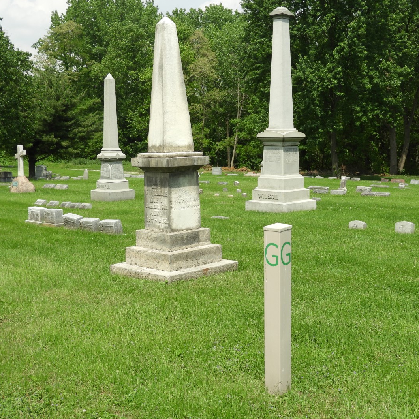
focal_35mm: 48
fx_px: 657
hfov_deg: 35.1
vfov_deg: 35.4
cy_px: 208
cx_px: 274
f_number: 3.8
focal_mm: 7.2
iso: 100
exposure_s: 1/800
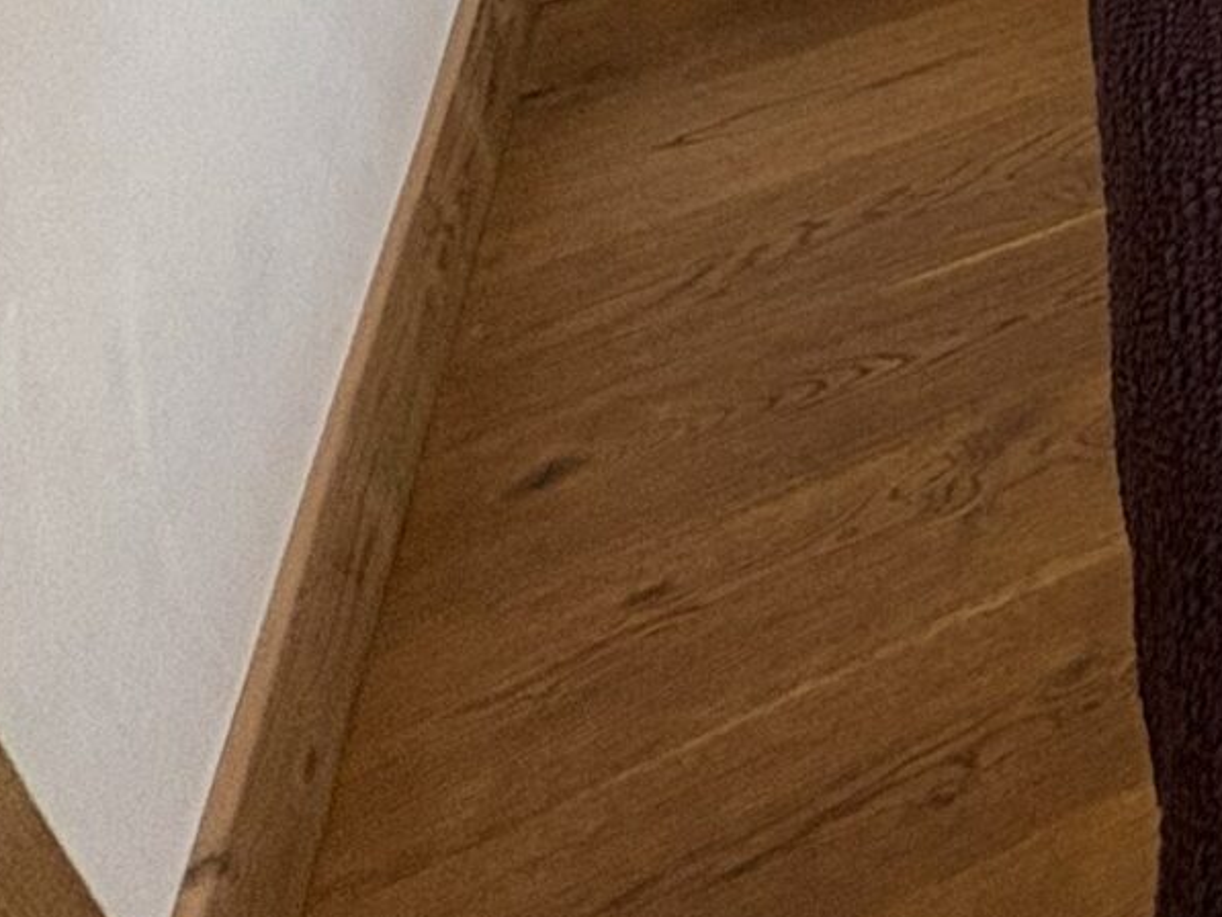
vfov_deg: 18.9
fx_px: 2119
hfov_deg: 18.1
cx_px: 2559
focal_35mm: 60
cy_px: -723
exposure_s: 1/100
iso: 160
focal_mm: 2.22
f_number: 2.2
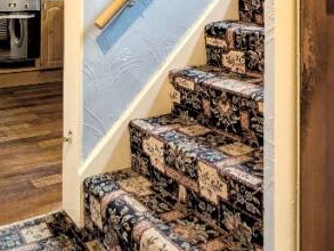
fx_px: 405
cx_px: 93
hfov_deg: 43.7
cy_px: -26
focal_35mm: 42
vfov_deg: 30.7
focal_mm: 2.02
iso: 69
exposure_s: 1/15
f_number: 1.7
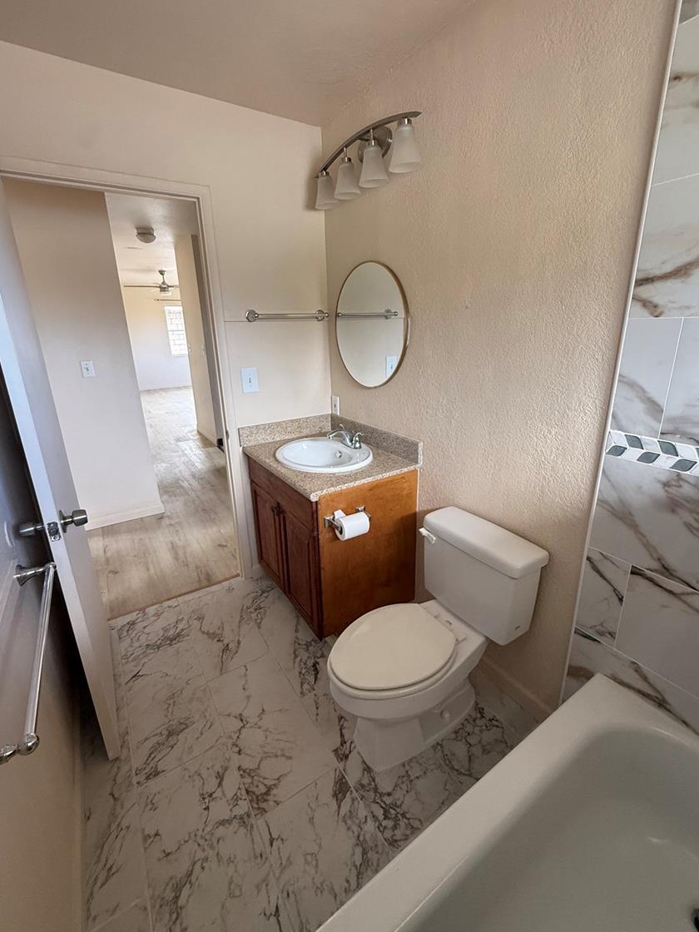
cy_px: 450
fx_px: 404
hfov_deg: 81.7
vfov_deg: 98.1
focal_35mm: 15
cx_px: 348
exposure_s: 1/99
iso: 250
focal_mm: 2.22
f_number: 2.2
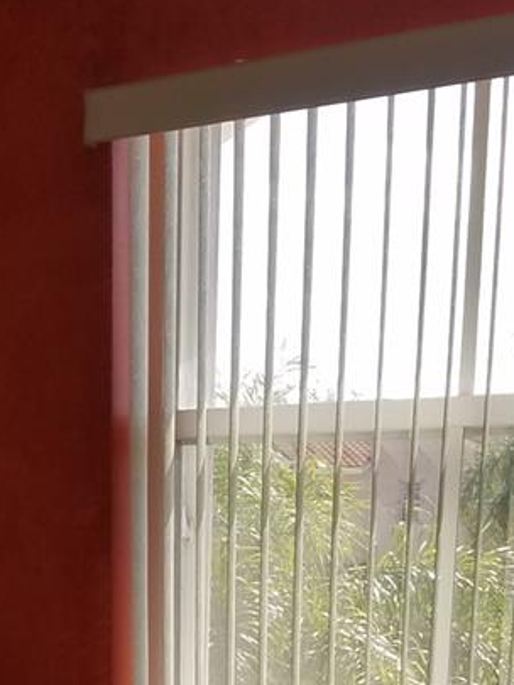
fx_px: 1524
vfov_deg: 22.8
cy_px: 874
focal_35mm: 77
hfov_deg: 19.1
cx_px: 184
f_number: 1.7
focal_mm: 4.2
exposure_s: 1/1129
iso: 50
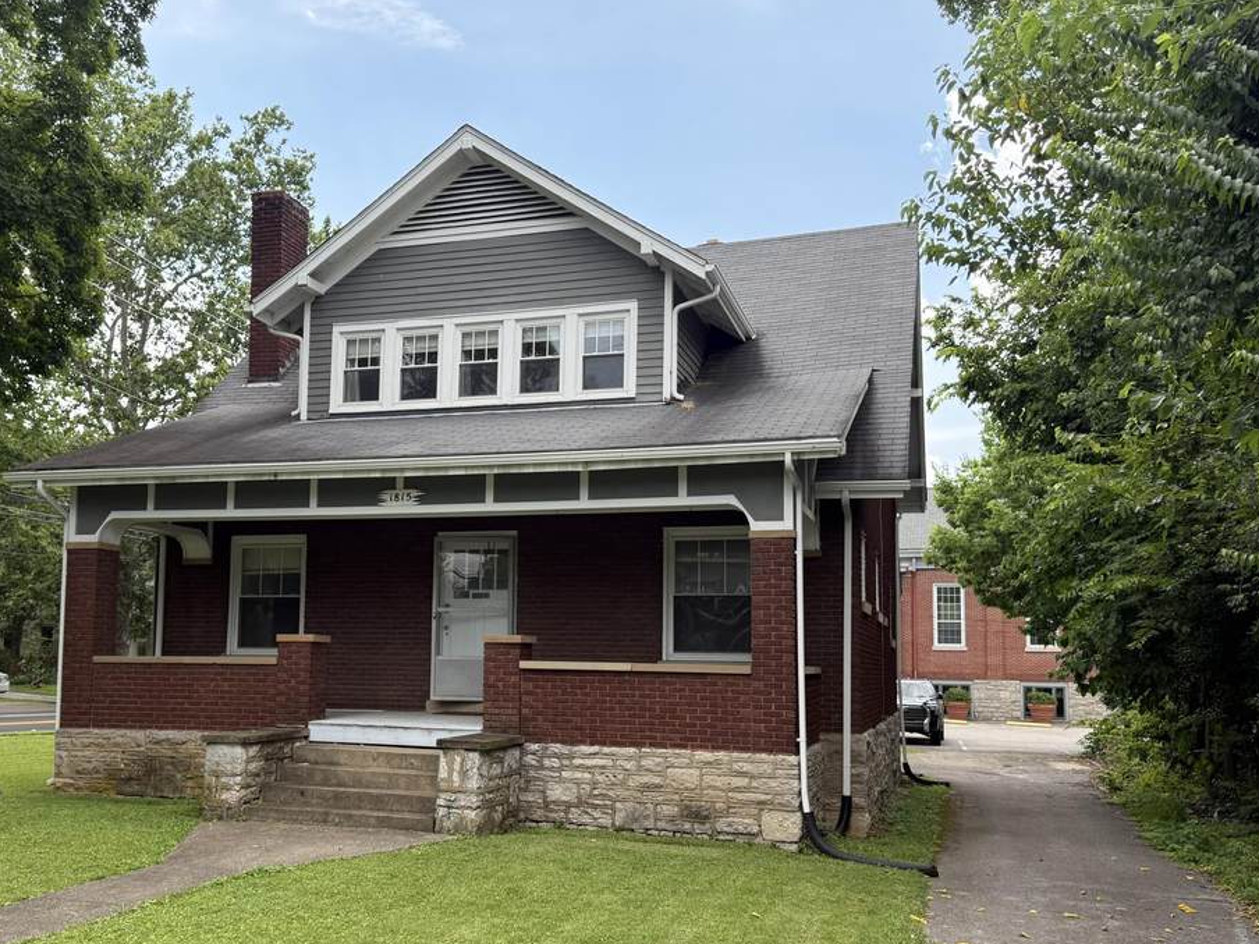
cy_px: 553
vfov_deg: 41.7
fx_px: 1237
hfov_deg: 53.7
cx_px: 532
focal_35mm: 34
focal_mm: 6.76
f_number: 1.78
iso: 100
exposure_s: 1/1250
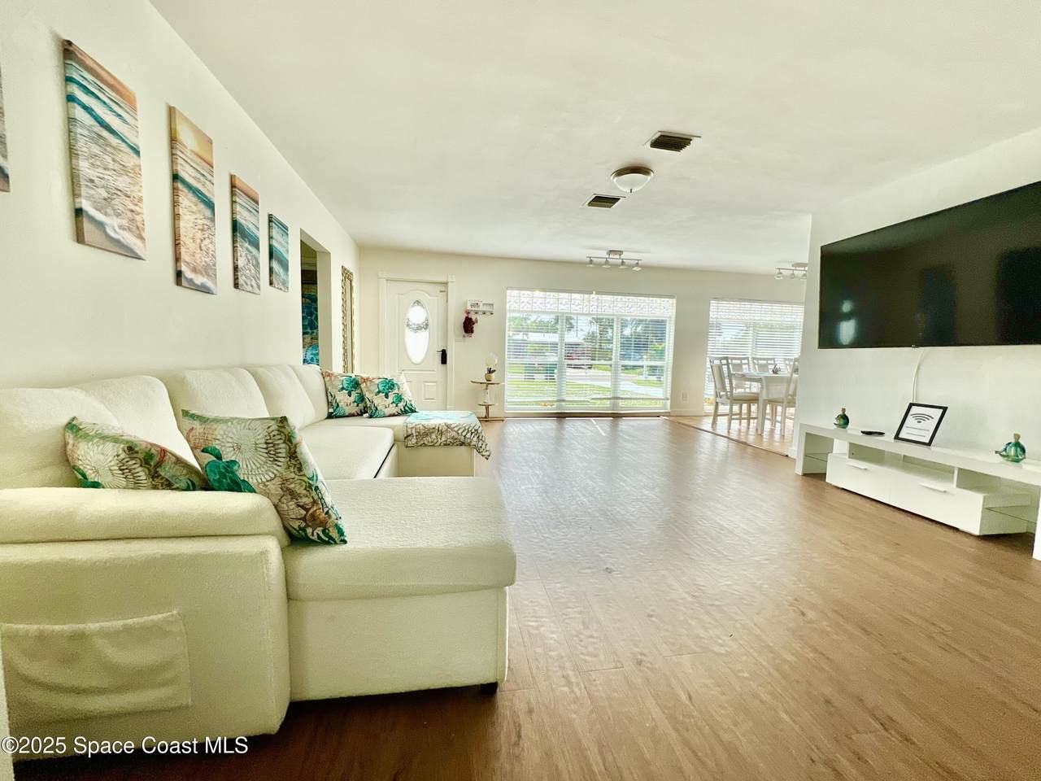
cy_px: 390
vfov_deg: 89.9
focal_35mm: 13
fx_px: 391
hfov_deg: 106.2
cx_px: 520
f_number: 1.8
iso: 32
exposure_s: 1/723
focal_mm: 1.57
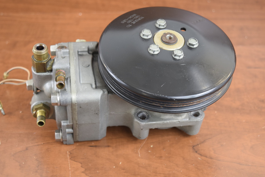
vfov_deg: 22.7
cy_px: 88
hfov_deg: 33.4
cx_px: 132
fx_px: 442
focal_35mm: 60
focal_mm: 40
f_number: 5.6
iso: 720
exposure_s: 1/125
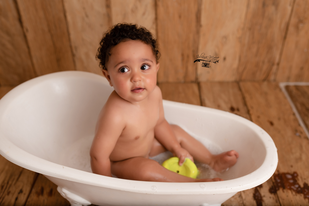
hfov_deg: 54.4
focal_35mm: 35
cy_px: 103
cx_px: 154
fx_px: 301
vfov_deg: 37.9
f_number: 2.8
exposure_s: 1/250
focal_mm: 35
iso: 100
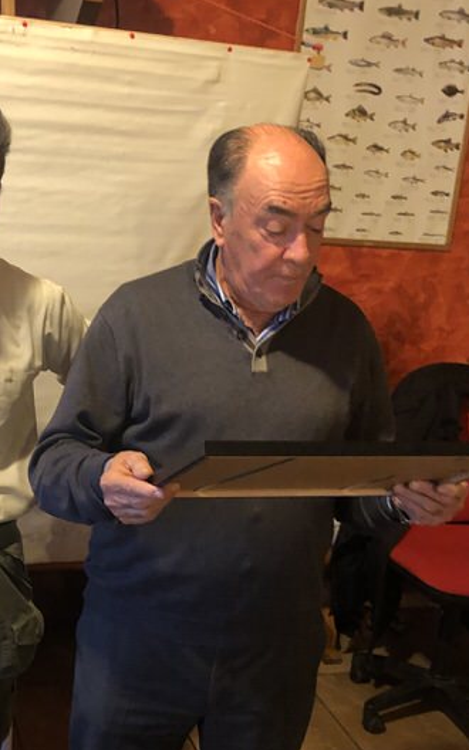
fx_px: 1104
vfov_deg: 37.3
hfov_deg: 23.7
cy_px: 463
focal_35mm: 54
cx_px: 114
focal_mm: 4
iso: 100
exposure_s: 1/14
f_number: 1.8
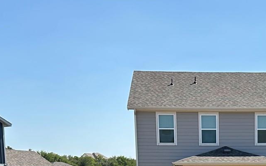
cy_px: 287
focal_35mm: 81
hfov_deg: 24.8
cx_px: 235
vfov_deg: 14.4
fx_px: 587
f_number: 1.78
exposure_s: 1/3058
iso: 80
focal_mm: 6.86
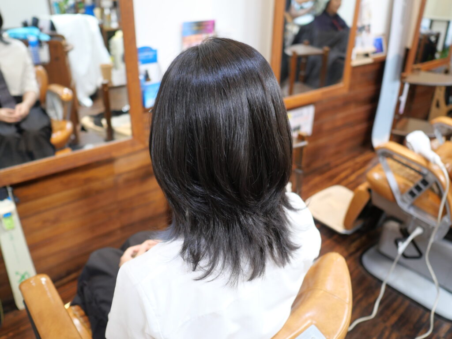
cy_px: 170
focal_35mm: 30
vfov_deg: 46.8
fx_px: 392
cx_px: 226
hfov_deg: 60.0
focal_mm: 15
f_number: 1.7
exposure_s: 1/60
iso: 500
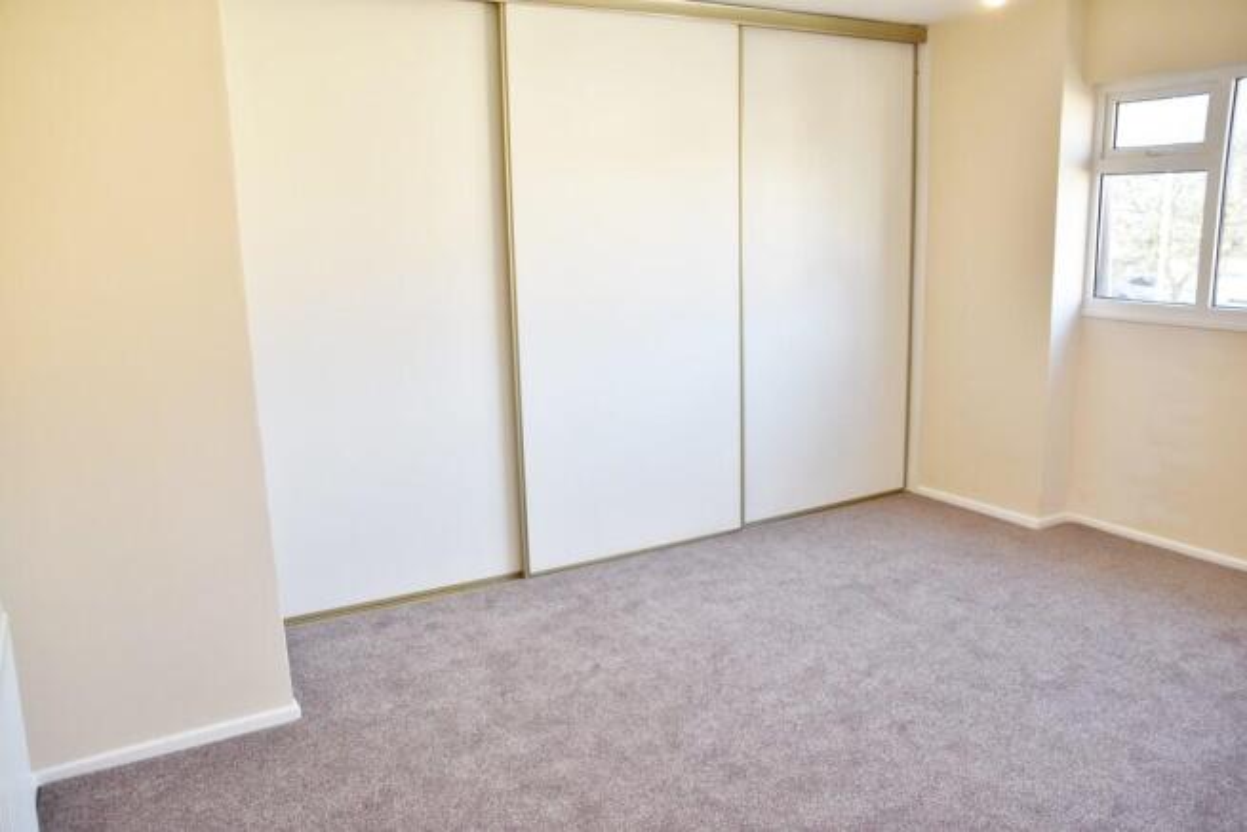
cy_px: 416
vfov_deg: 48.0
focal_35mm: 27
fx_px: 935
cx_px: 624
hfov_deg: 67.4
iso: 720
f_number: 3.5
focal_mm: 18
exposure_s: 1/250
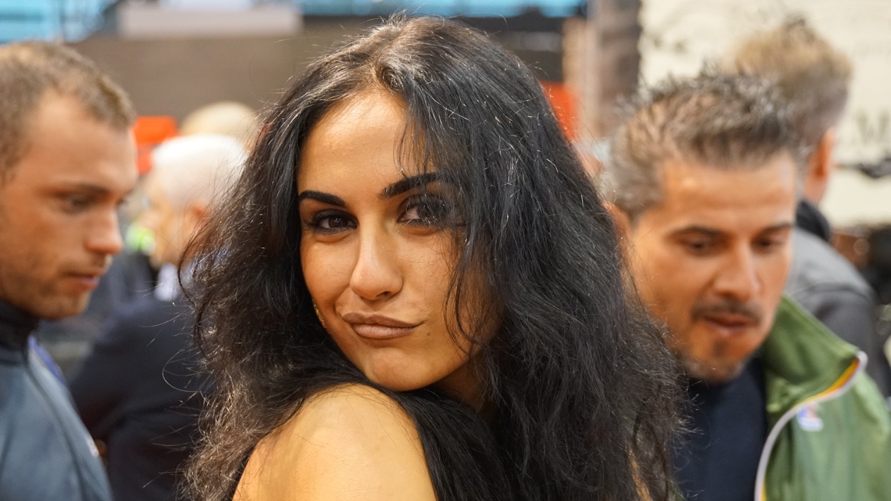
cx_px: 444
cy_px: 249
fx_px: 2717
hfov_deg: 18.6
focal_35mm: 115
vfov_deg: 10.5
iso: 3200
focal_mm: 73
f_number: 5.6
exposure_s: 1/160
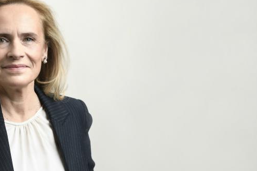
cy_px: 74
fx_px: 757
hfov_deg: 19.2
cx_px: 69
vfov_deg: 12.9
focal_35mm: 106
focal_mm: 70
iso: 100
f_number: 7.1
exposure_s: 1/125
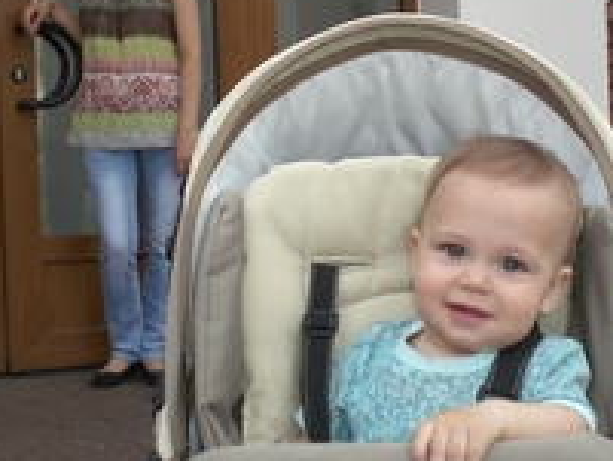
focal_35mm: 85
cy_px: 153
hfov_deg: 23.0
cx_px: 375
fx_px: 1506
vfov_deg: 17.3
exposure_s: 1/200
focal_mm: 6.3
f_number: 3.1
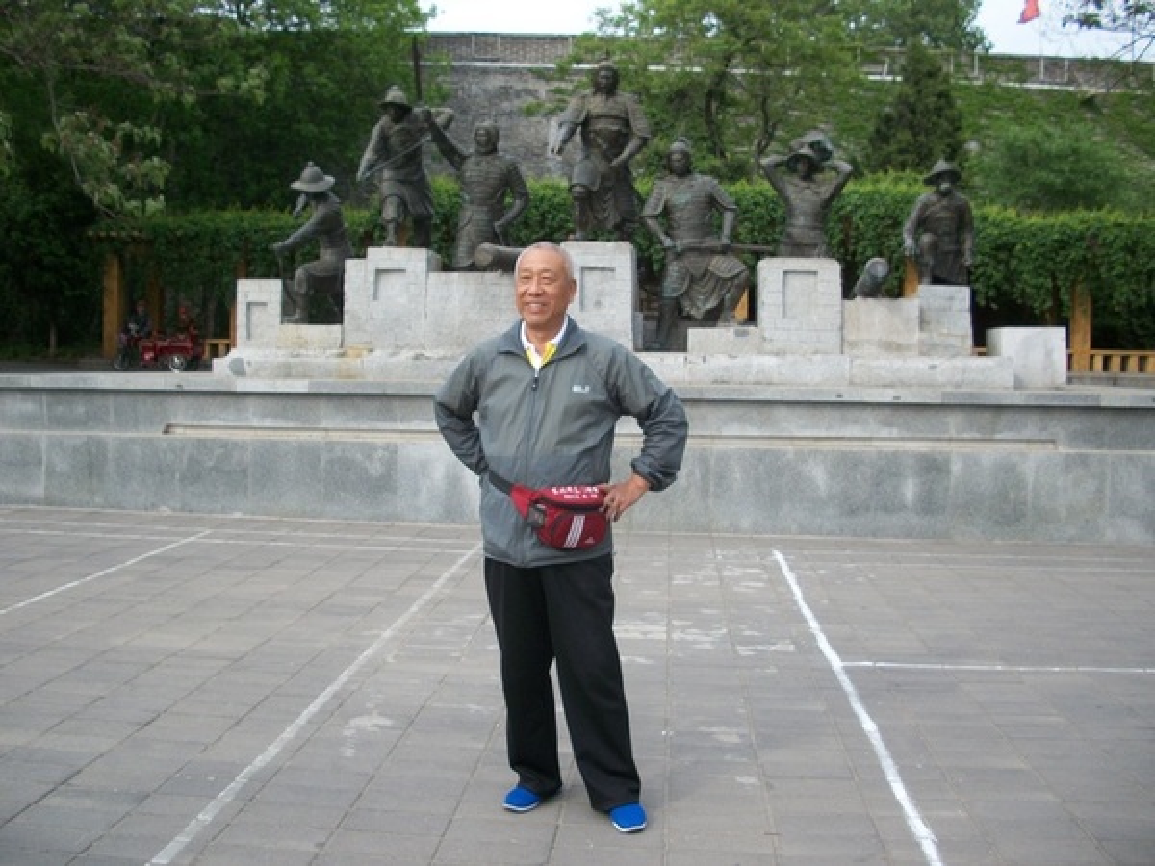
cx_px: 578
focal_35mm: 35
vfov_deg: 40.7
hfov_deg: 52.6
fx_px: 1168
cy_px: 433
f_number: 3.1
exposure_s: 1/320
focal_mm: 6.3
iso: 80
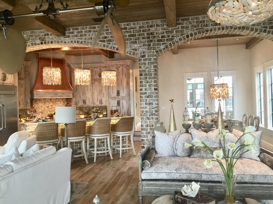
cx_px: 136
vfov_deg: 48.2
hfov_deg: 61.7
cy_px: 102
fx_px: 229
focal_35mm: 29
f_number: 2.2
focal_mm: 4.15
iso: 40
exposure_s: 1/15
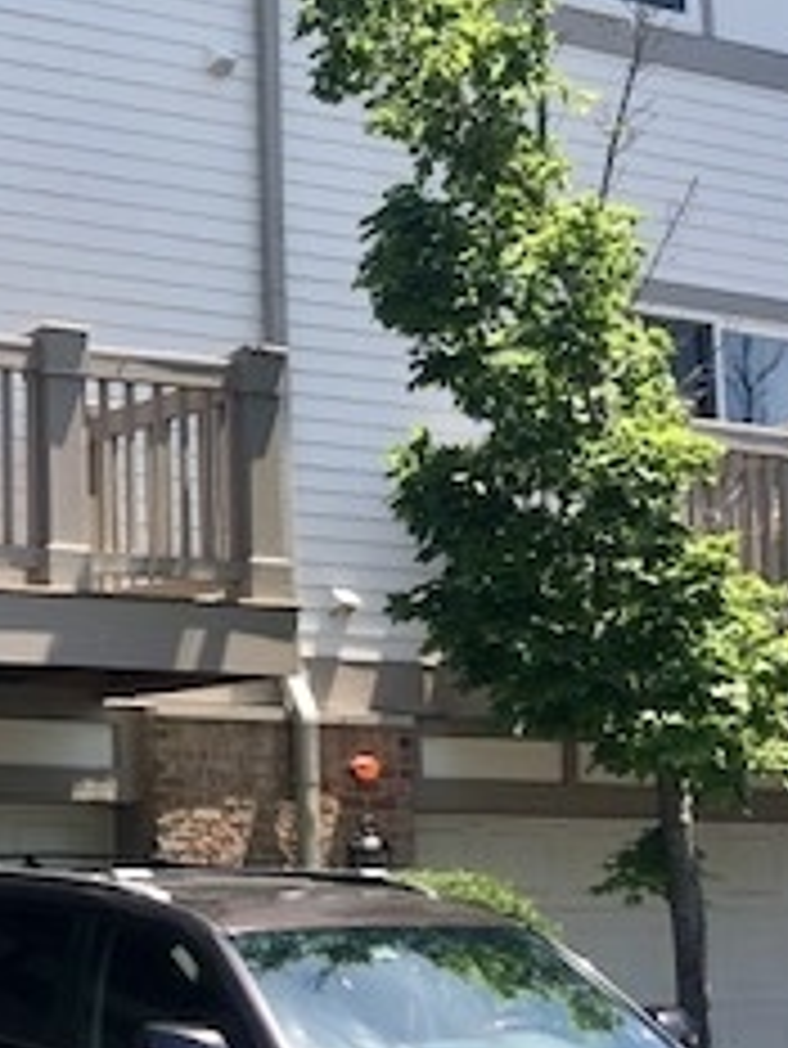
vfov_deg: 25.3
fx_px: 2335
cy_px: 598
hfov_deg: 17.9
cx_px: -225
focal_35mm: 77
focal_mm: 3.99
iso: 20
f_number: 1.8
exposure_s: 1/823
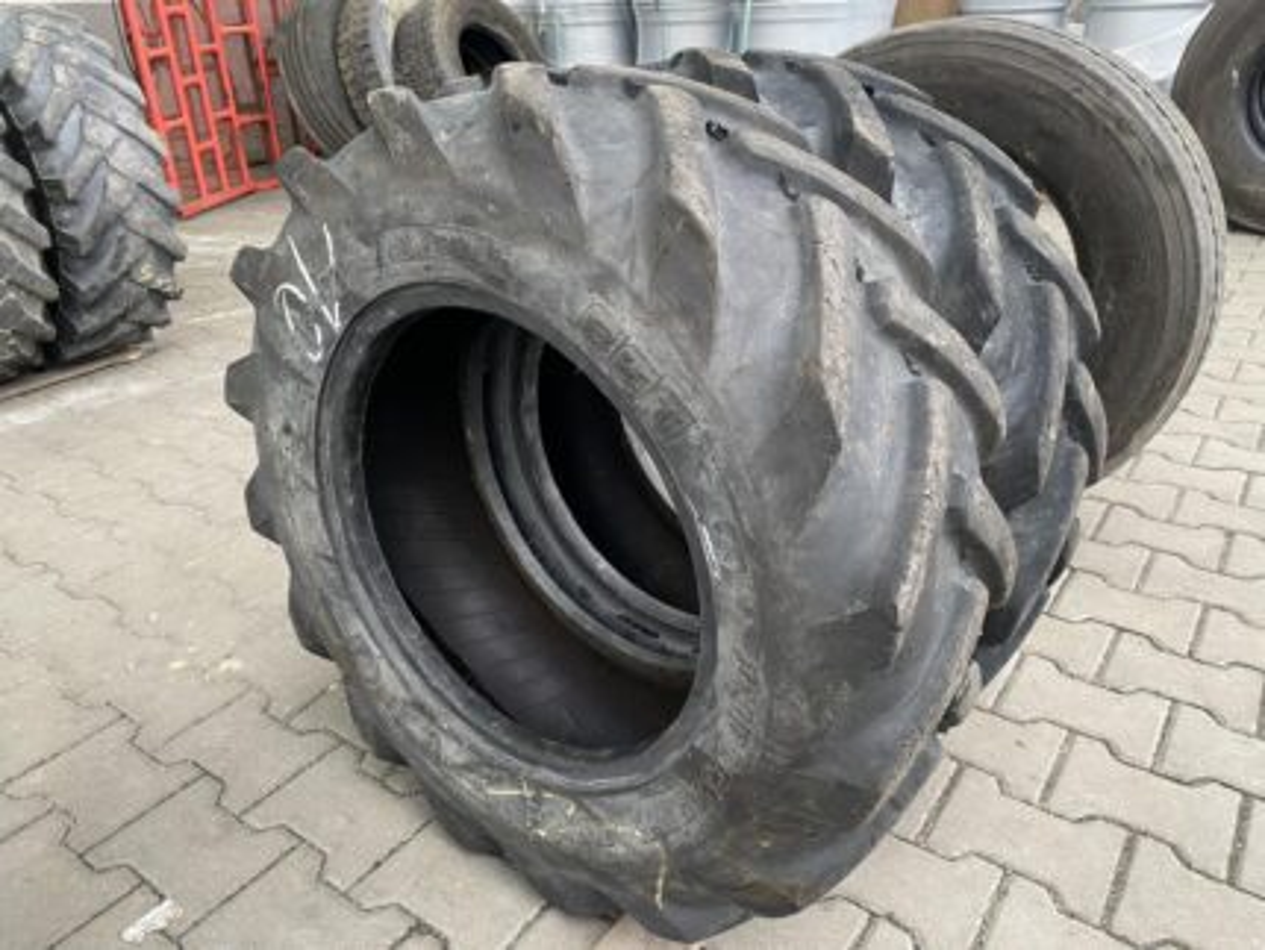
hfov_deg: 67.3
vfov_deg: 53.1
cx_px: 632
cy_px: 475
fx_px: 951
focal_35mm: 26
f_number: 1.8
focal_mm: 4.25
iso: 100
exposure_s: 1/50
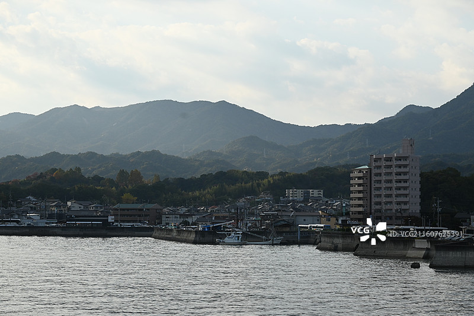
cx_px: 237
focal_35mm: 84
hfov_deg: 24.2
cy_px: 158
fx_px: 1106
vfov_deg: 16.3
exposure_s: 1/500
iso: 320
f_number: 9
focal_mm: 56
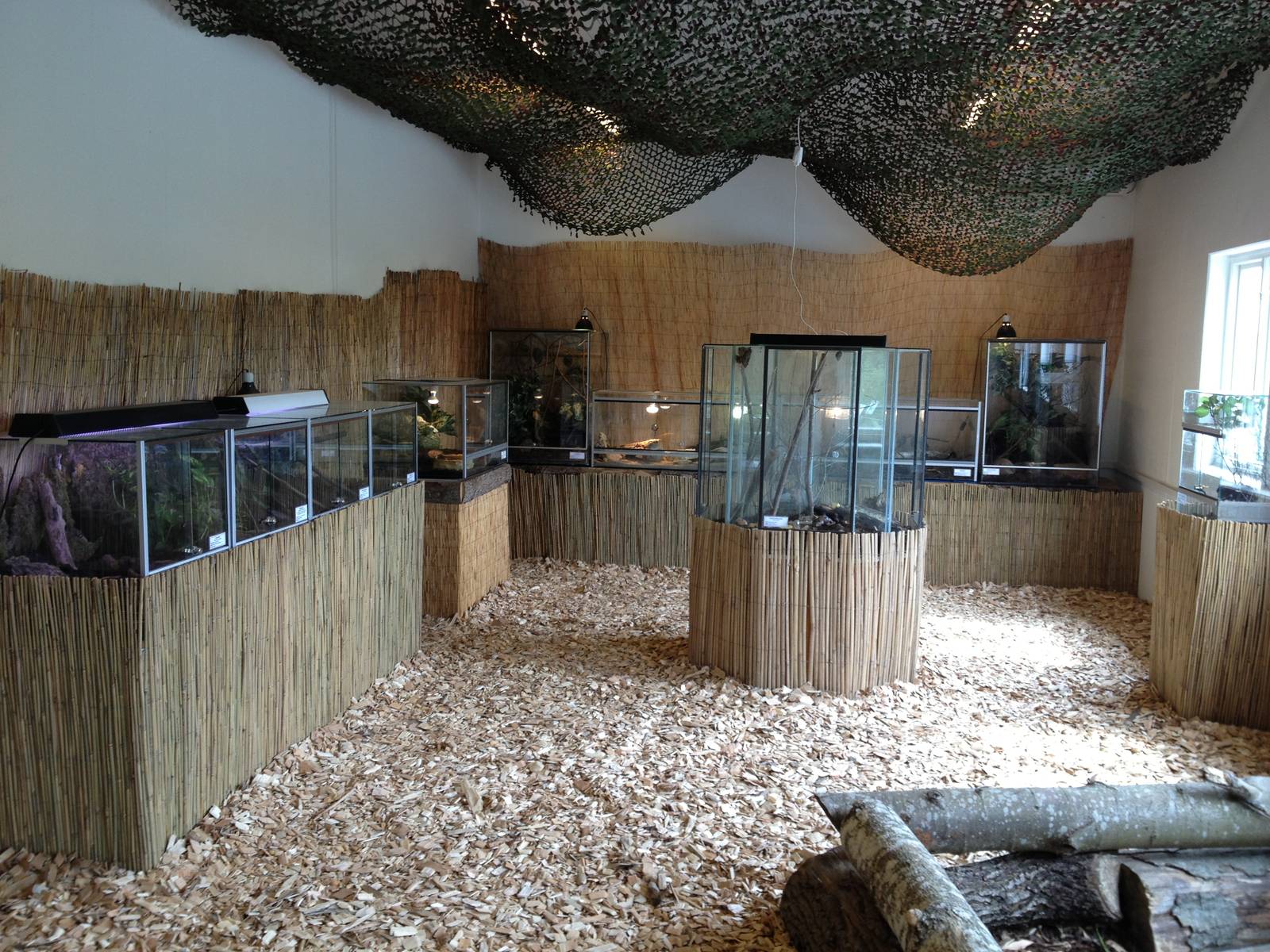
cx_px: 635
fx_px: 1284
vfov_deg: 40.7
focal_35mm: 35
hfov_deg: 52.6
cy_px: 476
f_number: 2.4
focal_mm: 4.28
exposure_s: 1/40
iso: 50
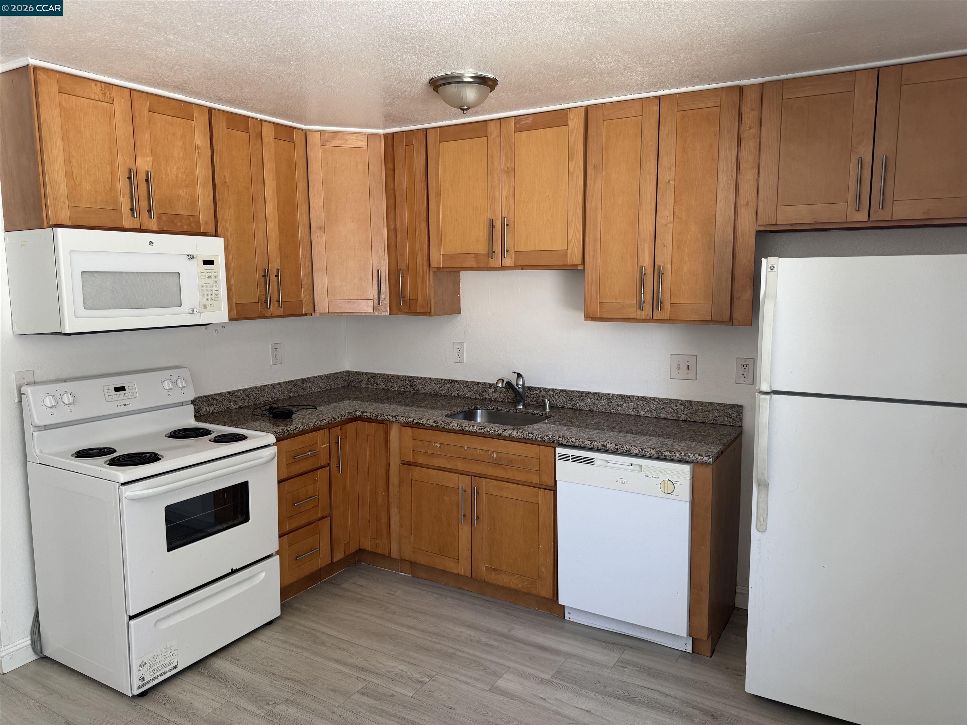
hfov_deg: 71.6
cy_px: 362
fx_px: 670
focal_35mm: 24
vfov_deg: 56.8
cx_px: 484
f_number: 1.78
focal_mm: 6.76
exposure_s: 1/121
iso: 100
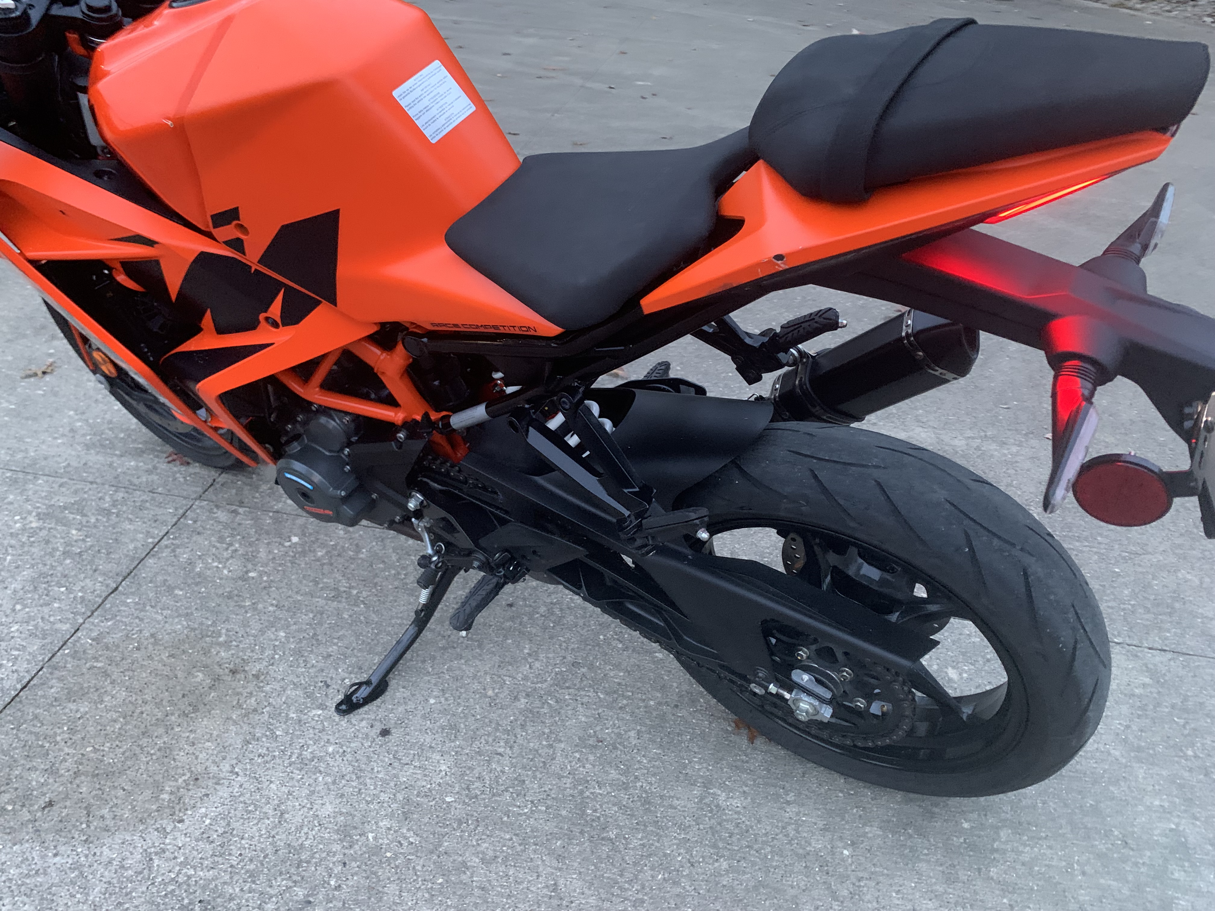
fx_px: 913
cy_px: 456
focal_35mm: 26
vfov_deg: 53.1
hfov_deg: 67.3
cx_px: 608
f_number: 1.8
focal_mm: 4.25
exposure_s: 1/31
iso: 400
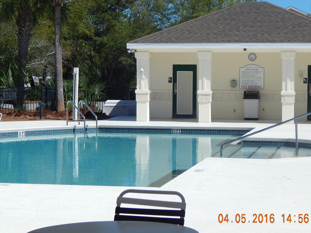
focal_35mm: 103
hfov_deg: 19.1
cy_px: 108
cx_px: 146
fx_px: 925
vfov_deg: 14.4
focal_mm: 15.3
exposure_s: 1/400
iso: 125
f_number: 8.6
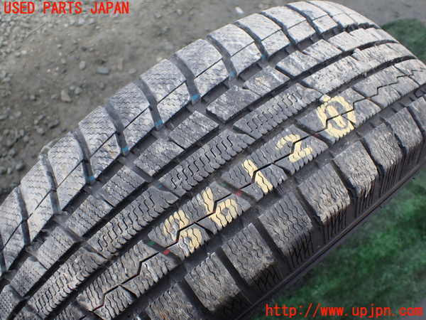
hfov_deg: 60.0
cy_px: 160
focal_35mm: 30
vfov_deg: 46.8
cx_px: 213
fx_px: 369
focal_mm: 5.4
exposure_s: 1/125
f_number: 2.3
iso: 125
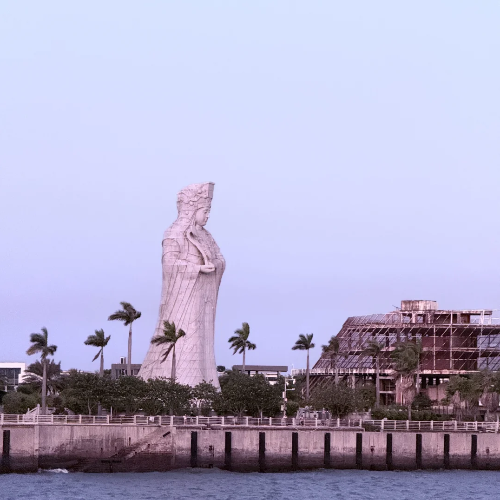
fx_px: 2321
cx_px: 250
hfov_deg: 12.3
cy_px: 252
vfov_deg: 12.3
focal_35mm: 142
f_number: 2.8
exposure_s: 1/43
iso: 800
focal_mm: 15.66
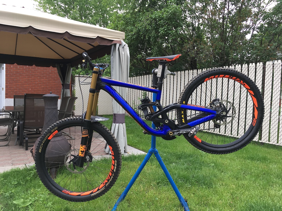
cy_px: 106
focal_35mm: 29
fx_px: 236
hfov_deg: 61.7
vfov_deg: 48.2
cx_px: 141
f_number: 2.2
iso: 25
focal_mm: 4.15
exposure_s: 1/142
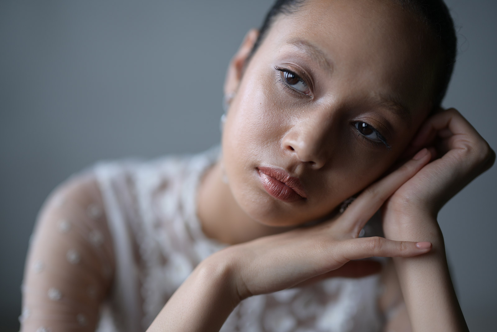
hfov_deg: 39.6
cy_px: 166
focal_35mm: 50
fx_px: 690
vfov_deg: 27.0
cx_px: 248
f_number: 1.2
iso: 100
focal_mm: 50
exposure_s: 1/400
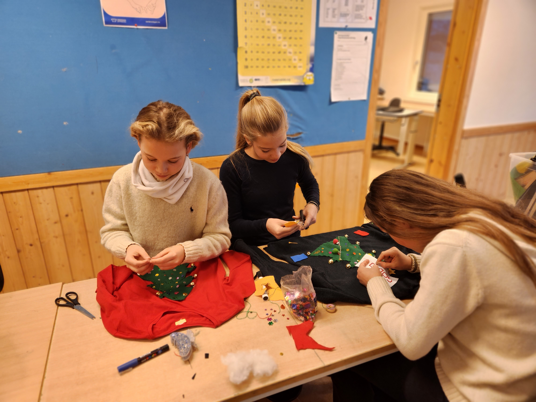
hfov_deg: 73.9
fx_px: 356
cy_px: 201
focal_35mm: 23
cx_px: 268
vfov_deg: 58.9
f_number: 1.8
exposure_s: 1/50
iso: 200
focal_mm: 5.4
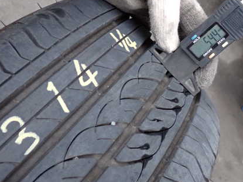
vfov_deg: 26.5
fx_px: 386
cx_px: 115
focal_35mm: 55
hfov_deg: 34.9
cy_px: 85
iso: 800
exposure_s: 1/125
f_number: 2.7
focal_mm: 6.83
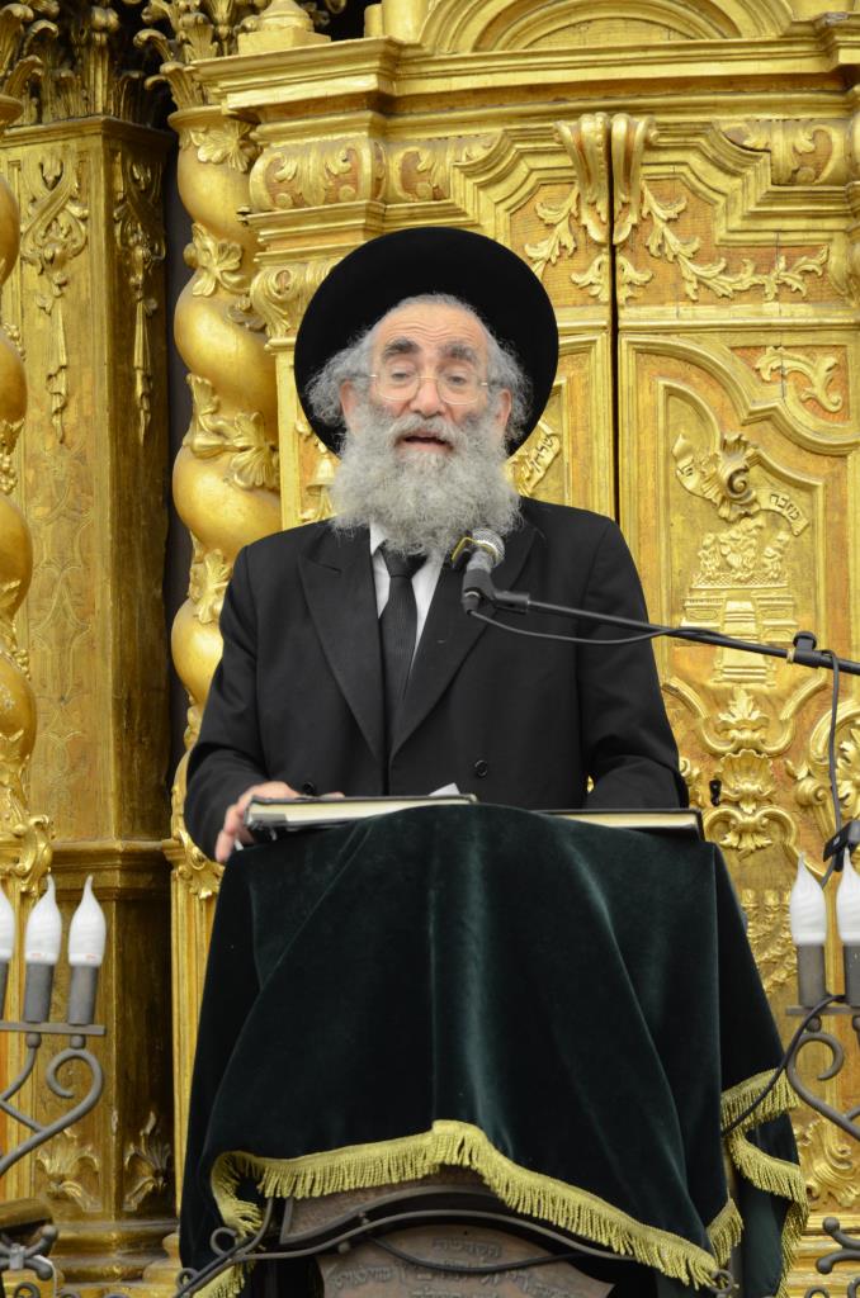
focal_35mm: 128
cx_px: 430
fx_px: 4590
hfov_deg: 10.7
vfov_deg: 16.1
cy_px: 649
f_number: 5.6
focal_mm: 85
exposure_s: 1/100
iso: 1250
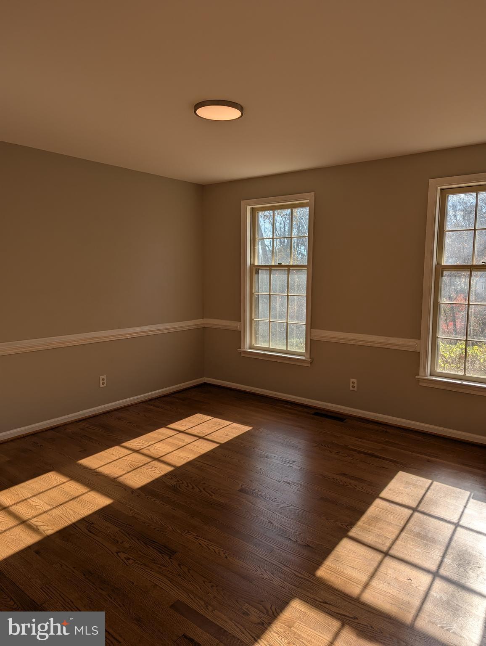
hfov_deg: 56.9
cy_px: 323
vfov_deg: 71.5
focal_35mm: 24
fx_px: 448
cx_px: 243
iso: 34
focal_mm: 6.81
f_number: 1.85
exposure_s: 1/1058
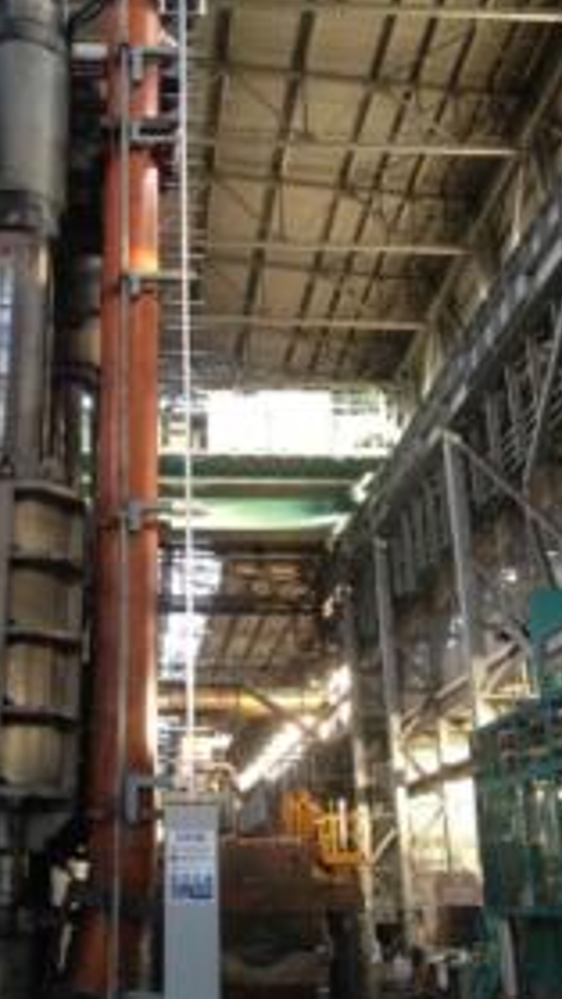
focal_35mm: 47
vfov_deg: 43.6
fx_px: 1245
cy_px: 433
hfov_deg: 25.3
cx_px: 190
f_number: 2.4
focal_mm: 4.28
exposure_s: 1/20
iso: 200
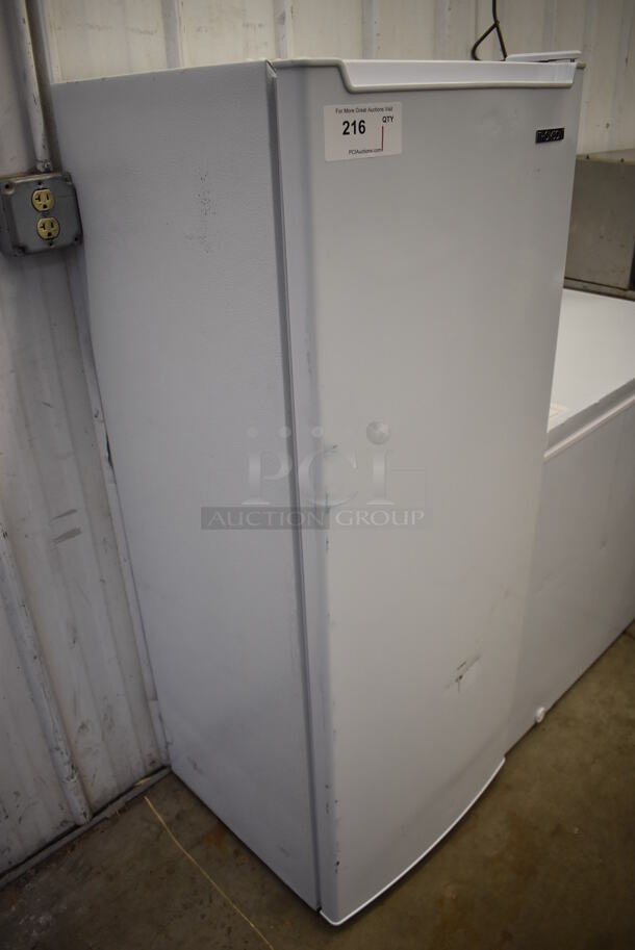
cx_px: 318
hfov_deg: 48.0
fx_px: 713
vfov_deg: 67.3
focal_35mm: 27
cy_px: 475
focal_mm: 18
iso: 800
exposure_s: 1/250
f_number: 3.5
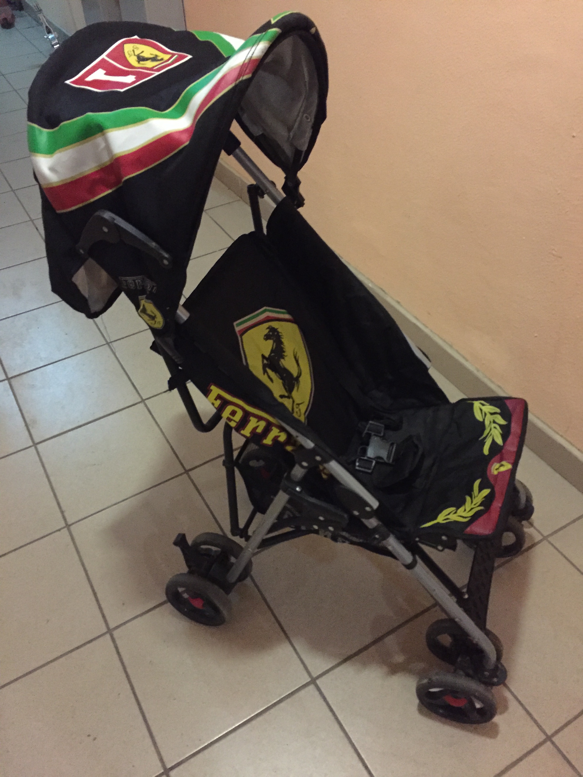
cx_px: 292
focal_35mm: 29
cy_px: 388
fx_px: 651
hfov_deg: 48.2
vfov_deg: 61.7
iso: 1000
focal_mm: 4.15
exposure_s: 1/17
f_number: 2.2
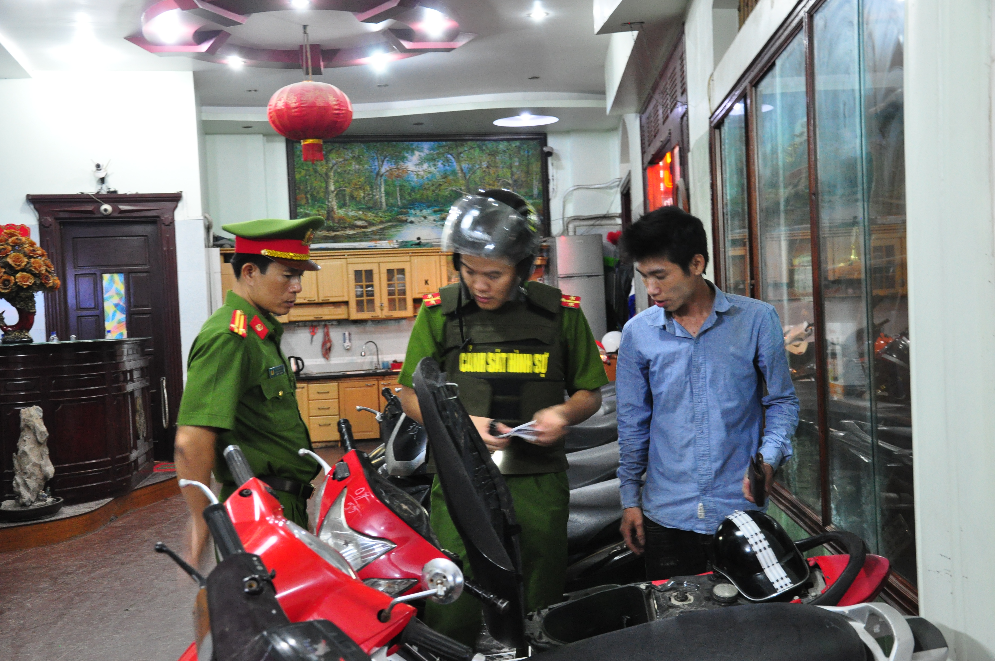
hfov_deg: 43.7
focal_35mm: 45
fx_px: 1242
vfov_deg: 29.8
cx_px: 498
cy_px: 330
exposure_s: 1/6
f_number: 4.2
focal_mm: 30
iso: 1600
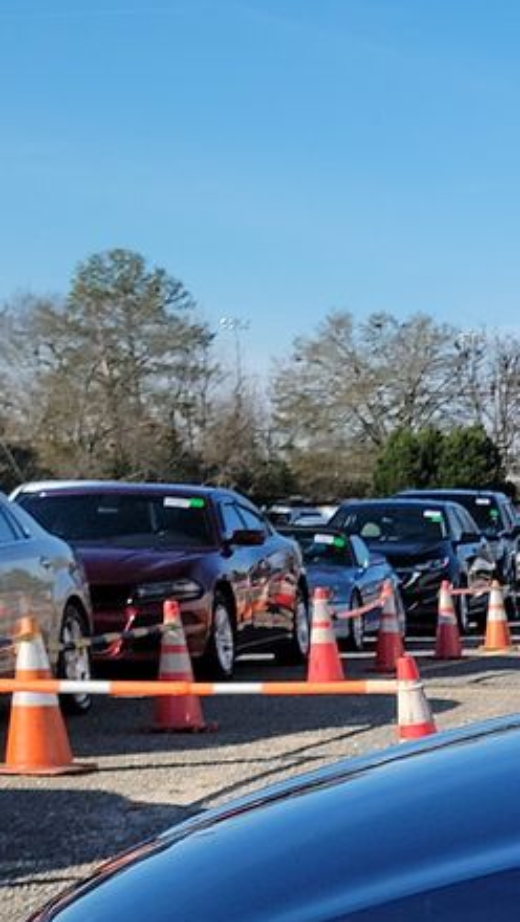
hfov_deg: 10.8
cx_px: 1258
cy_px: 981
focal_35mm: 95
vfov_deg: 21.4
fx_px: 2325
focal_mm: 6.7
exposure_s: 1/921
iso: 50
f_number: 1.8
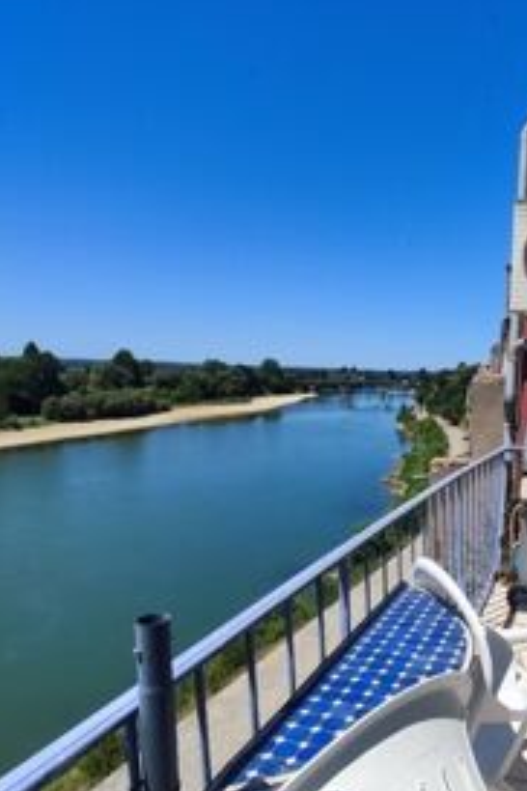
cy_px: 446
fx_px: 571
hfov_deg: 47.2
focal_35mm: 26
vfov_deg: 69.1
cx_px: 411
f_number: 2.2
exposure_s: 1/1801
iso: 50
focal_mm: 1.65
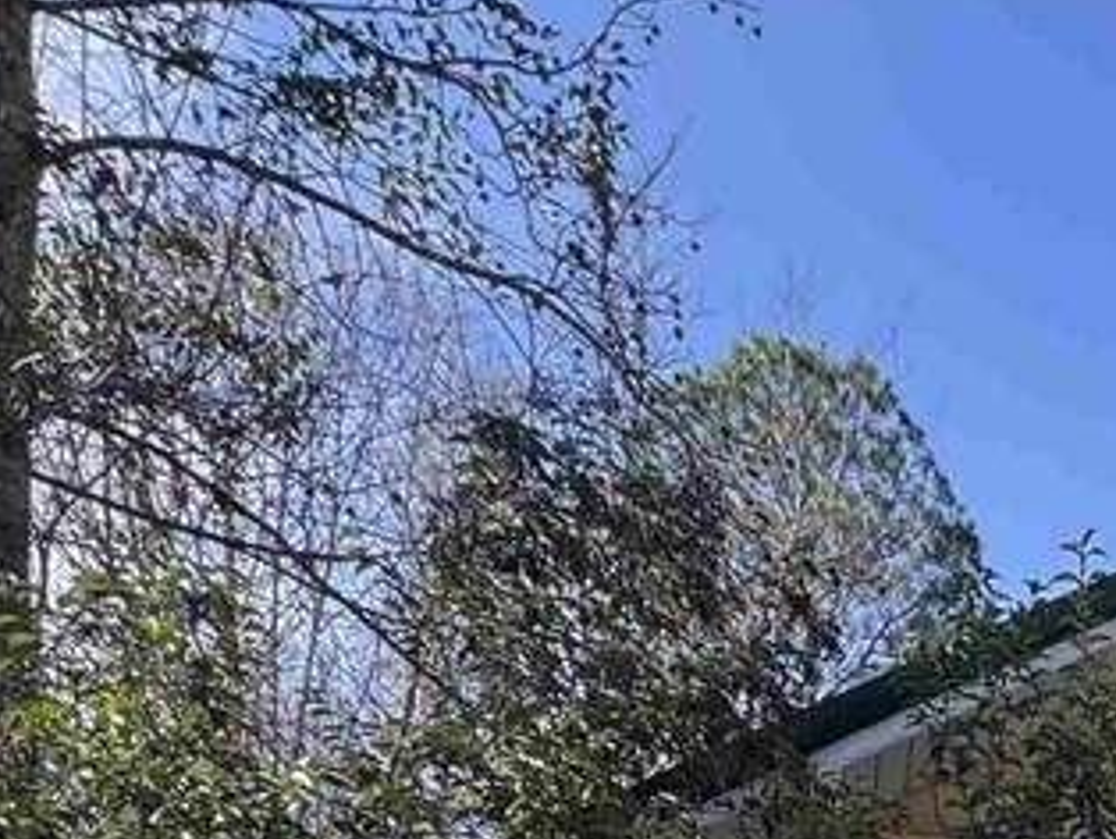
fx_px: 1839
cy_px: 1578
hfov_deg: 27.7
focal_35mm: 57
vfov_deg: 18.7
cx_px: 1475
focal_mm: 2.22
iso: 40
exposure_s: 1/270
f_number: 2.2
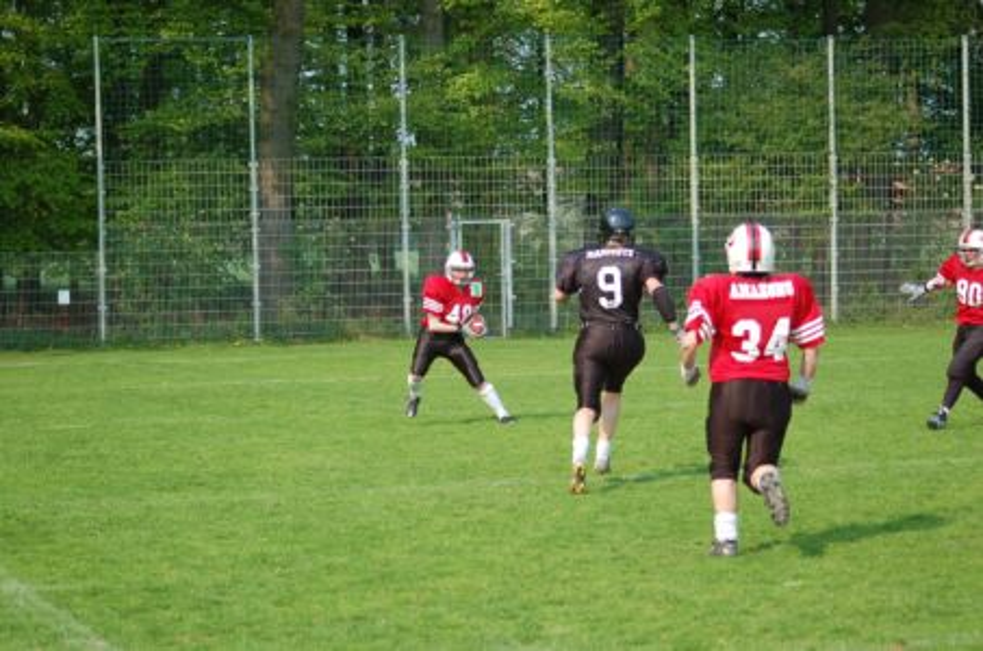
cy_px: 326
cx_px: 492
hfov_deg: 19.5
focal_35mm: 105
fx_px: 2861
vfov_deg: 13.0
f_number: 4
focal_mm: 70
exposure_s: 1/1000
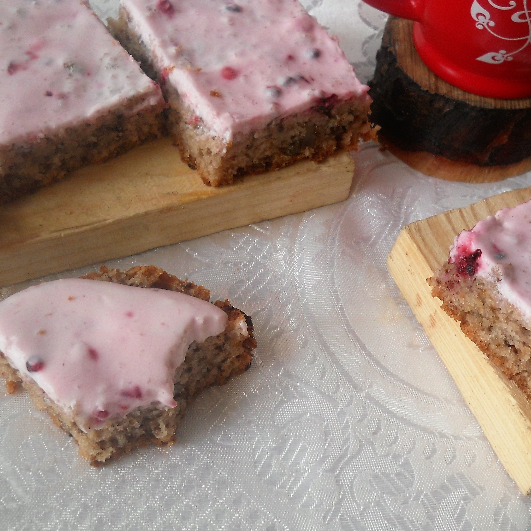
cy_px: 263
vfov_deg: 34.0
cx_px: 345
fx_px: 868
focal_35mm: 50
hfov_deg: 33.8
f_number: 3.1
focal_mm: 6.72
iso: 160
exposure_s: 1/250
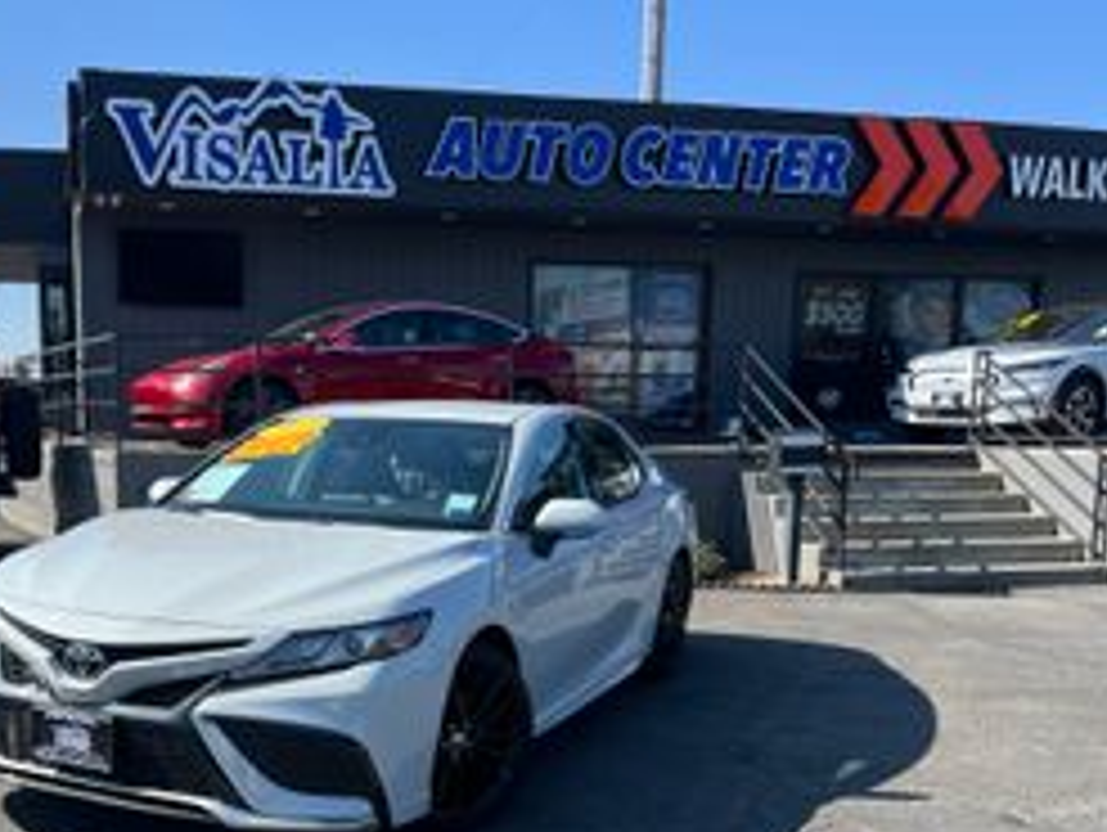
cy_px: 603
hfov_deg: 47.6
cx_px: 315
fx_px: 1216
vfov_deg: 37.1
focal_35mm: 38
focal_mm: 5.7
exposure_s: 1/2299
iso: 50
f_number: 1.5
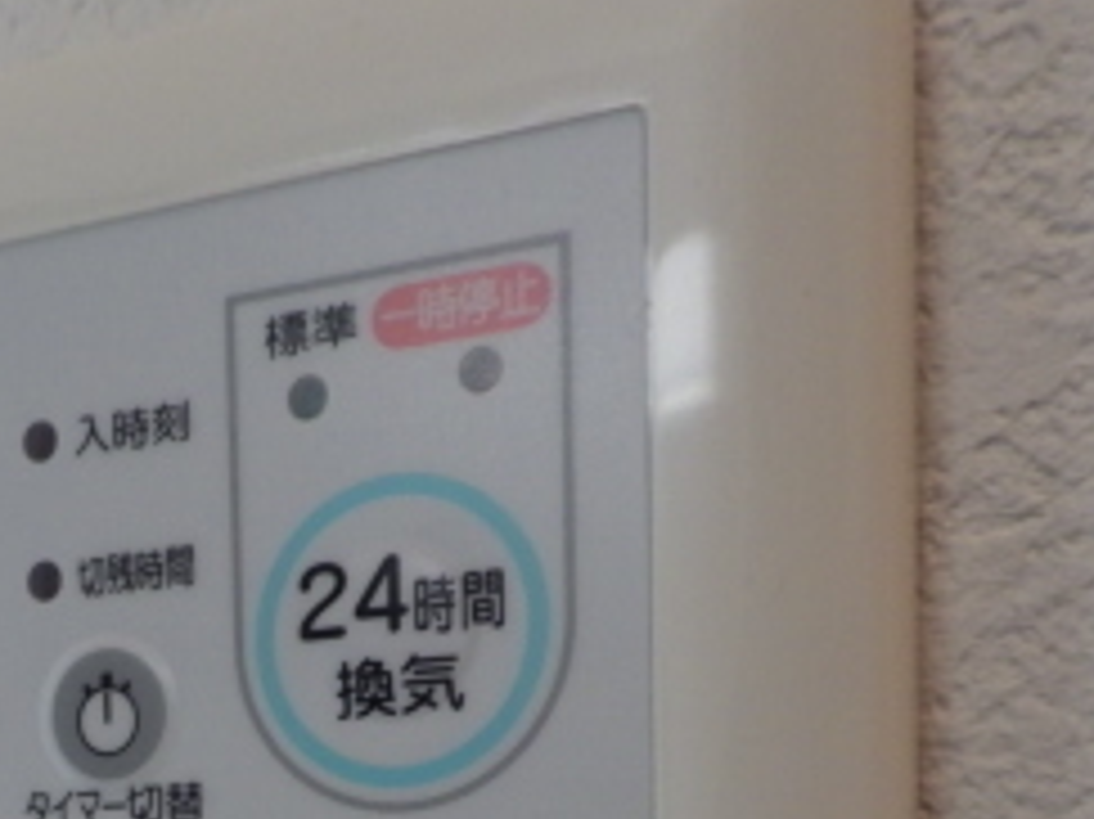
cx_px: 135
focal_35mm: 58
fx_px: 1832
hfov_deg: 31.8
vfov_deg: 23.1
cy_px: 981
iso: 200
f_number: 3.1
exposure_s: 1/45
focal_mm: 4
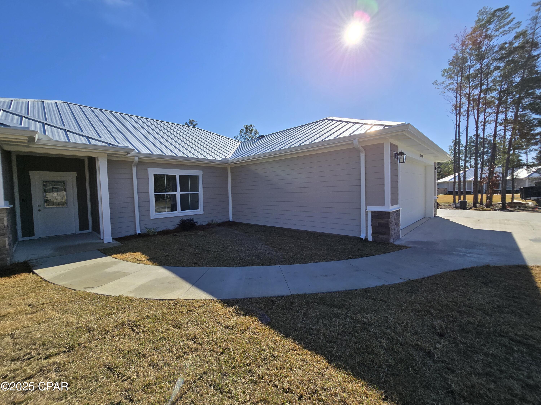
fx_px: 203
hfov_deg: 106.2
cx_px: 270
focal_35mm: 13
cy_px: 202
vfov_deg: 89.9
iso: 50
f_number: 2.2
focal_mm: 2.2
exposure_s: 1/3126
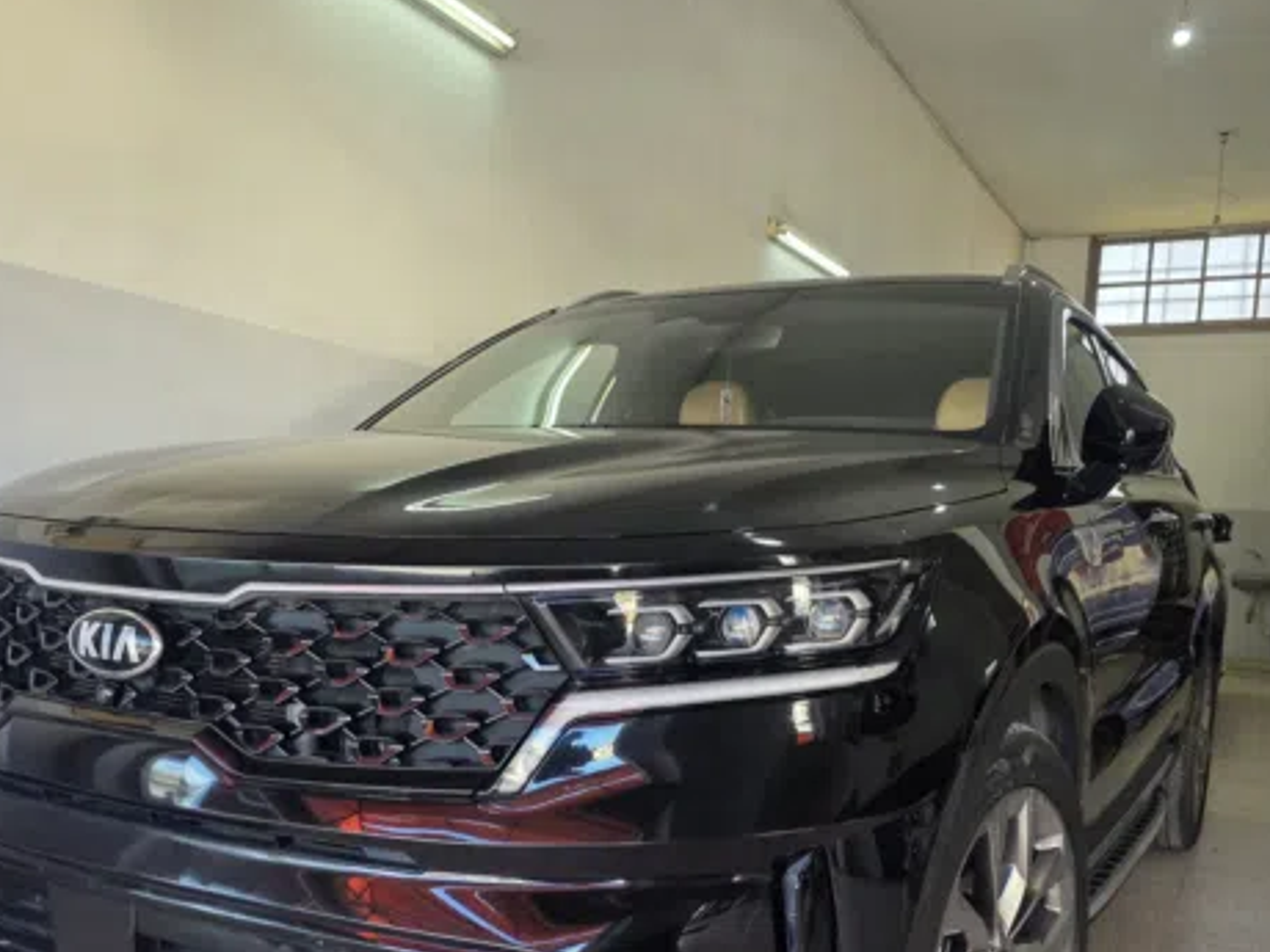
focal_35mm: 32
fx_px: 1174
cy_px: 624
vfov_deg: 43.6
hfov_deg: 56.6
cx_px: 555
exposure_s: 1/101
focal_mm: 6.3
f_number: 1.7
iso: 80
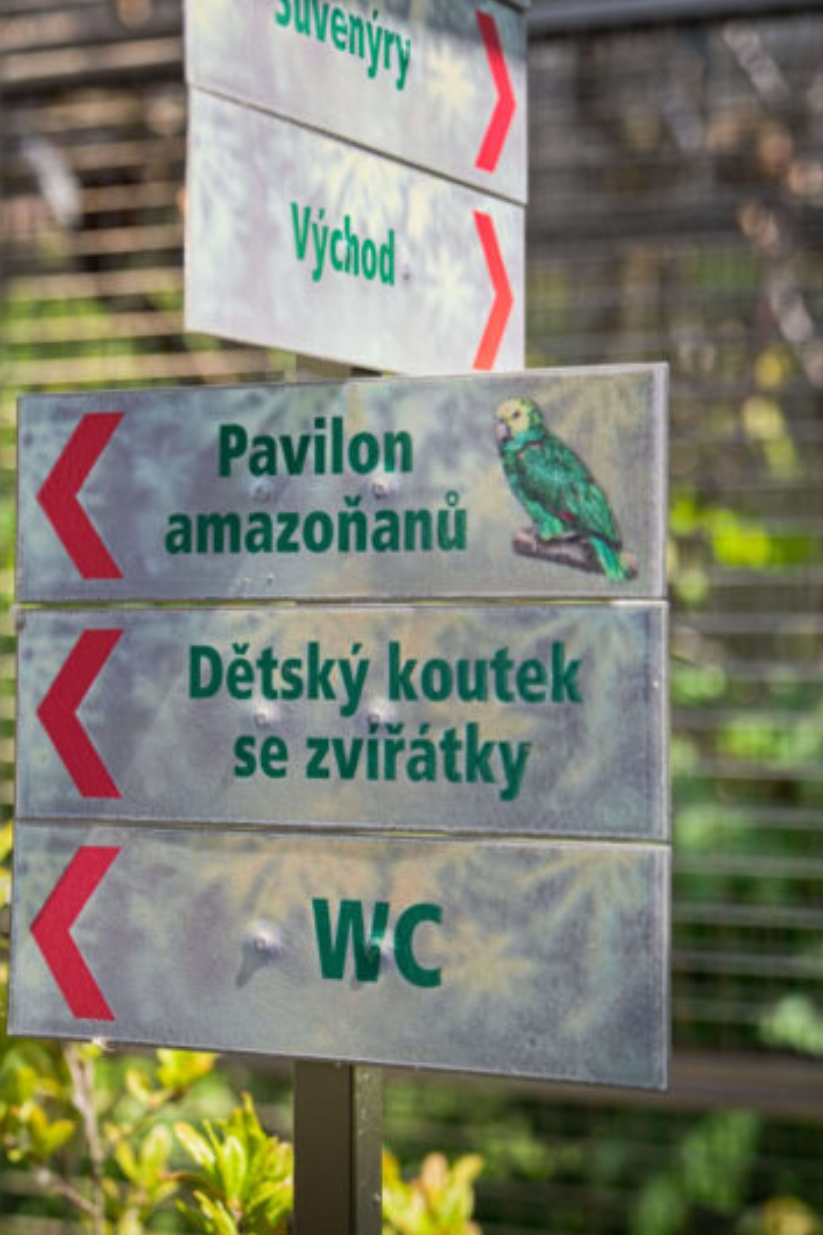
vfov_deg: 24.4
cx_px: 328
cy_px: 447
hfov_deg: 16.4
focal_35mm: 83
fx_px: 2848
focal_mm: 55
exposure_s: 1/2500
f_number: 2.2
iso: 200
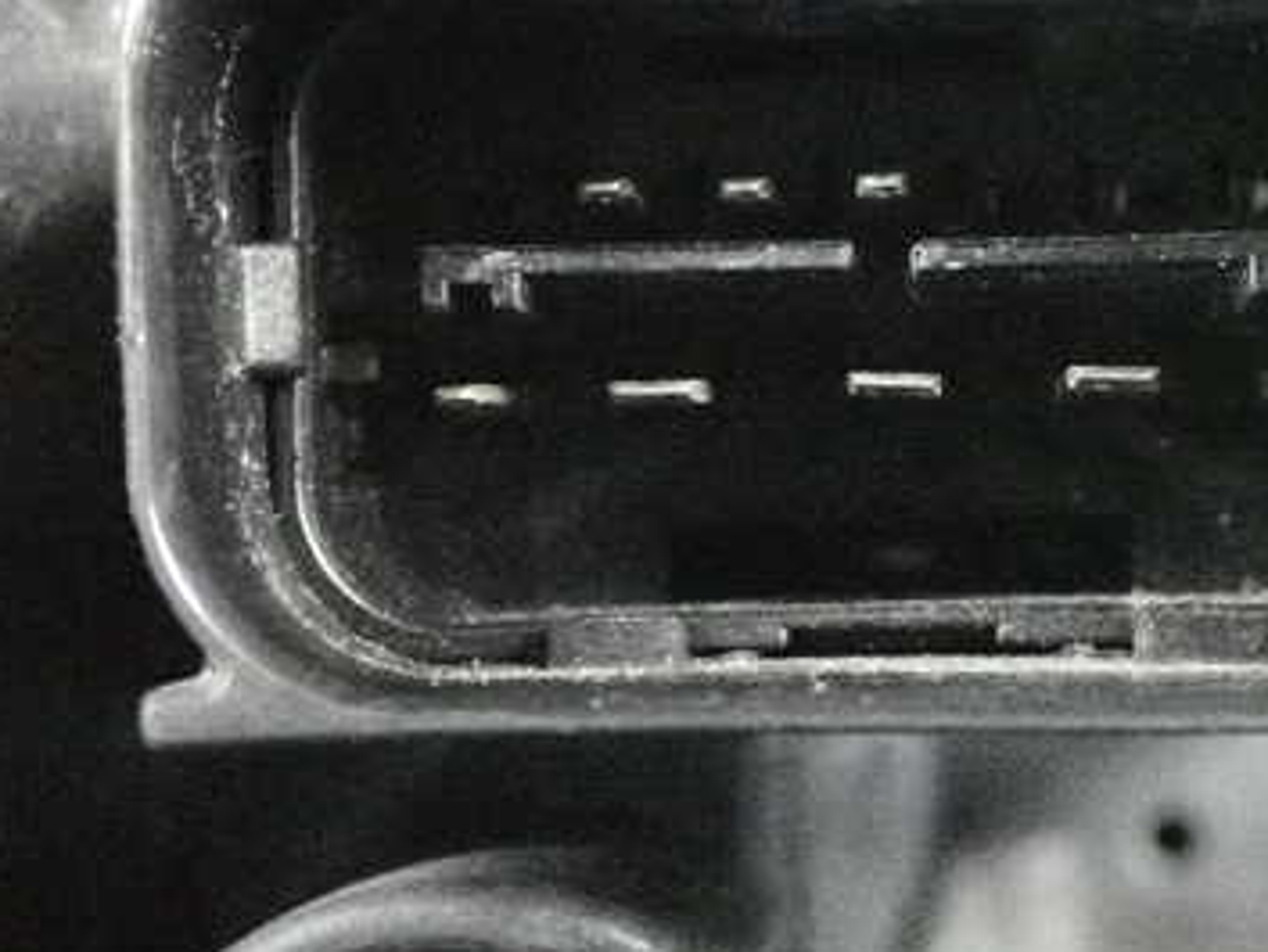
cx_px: 887
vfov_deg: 17.3
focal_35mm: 85
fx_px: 3115
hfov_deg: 22.9
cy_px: 259
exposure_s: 1/80
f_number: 3.2
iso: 12800
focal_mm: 9.01
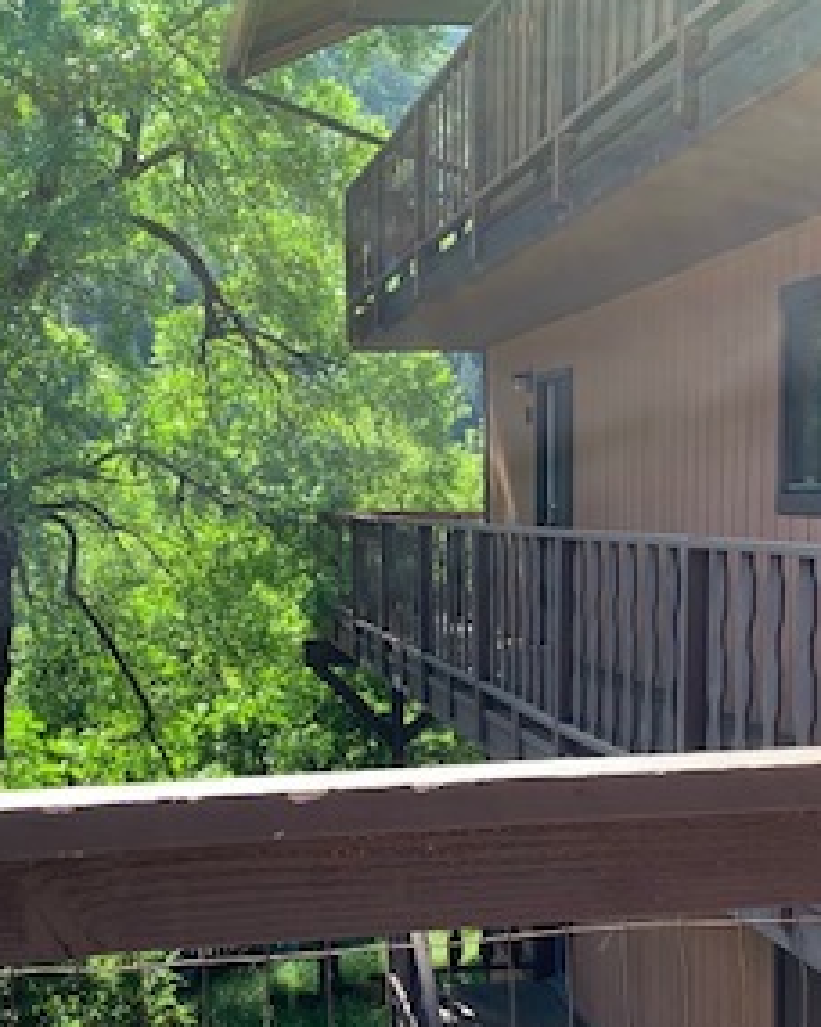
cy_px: 706
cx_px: 429
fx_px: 1731
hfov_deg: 26.7
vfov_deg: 32.7
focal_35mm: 57
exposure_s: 1/304
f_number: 1.8
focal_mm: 4.25
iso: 25
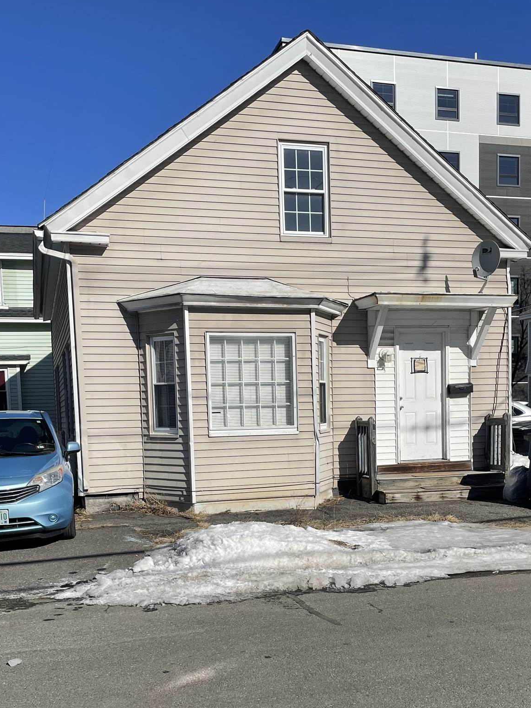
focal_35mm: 39
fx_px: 798
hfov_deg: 36.8
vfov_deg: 47.1
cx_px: 282
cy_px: 475
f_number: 1.6
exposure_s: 1/7813
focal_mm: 4.2
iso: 32
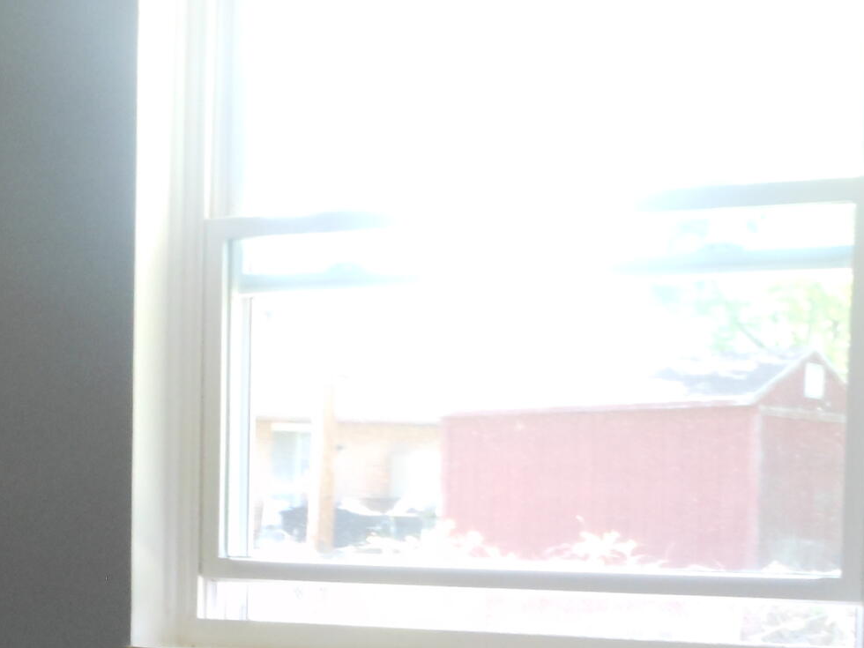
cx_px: 80
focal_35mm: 101
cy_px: 717
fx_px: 2521
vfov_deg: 14.3
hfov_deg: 19.1
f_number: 4
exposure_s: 1/30
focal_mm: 5.9
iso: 320
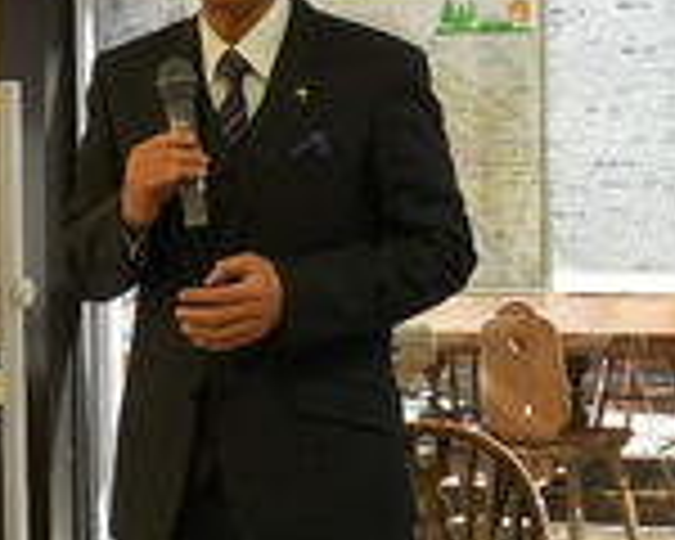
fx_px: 2657
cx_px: 450
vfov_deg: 11.6
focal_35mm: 133
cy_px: 200
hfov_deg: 14.5
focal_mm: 6.72
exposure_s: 1/50
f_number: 3.1
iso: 80
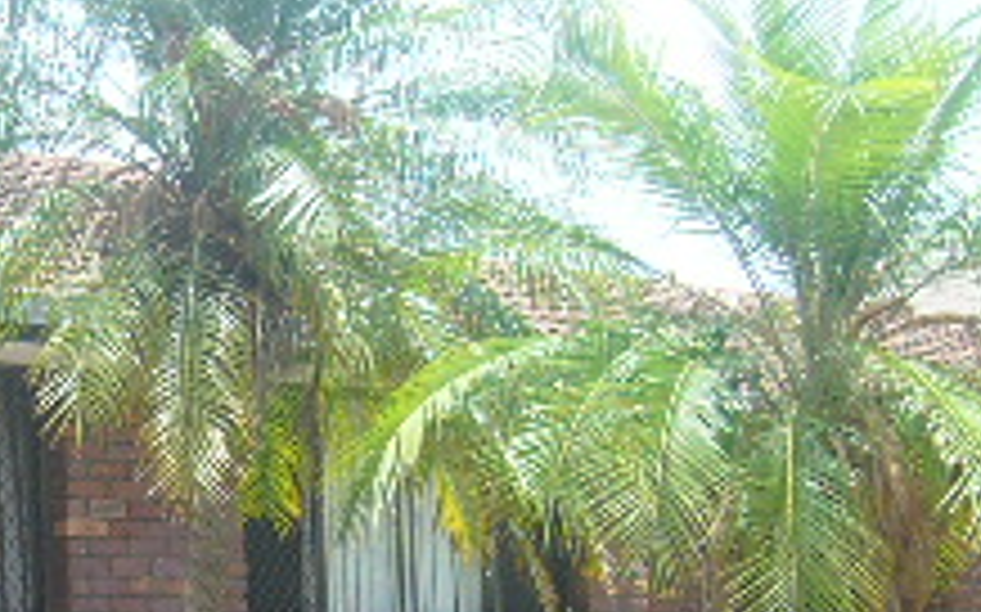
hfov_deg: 18.9
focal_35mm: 109
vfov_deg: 11.9
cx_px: 140
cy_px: 522
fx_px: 2913
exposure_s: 1/320
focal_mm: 5.8
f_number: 2.8
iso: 64
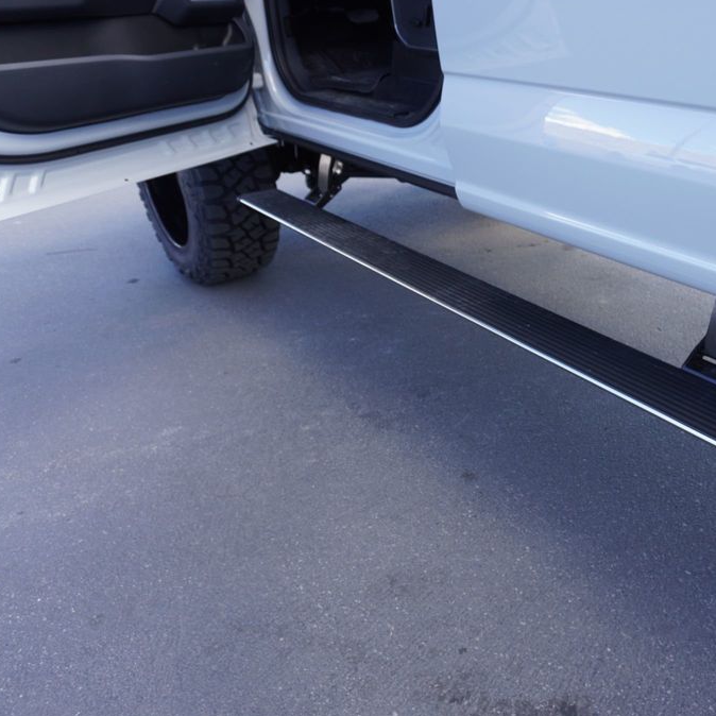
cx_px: 497
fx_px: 725
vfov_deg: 52.5
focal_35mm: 31
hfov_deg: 51.2
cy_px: 355
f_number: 4
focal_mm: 16
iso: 160
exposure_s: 1/160
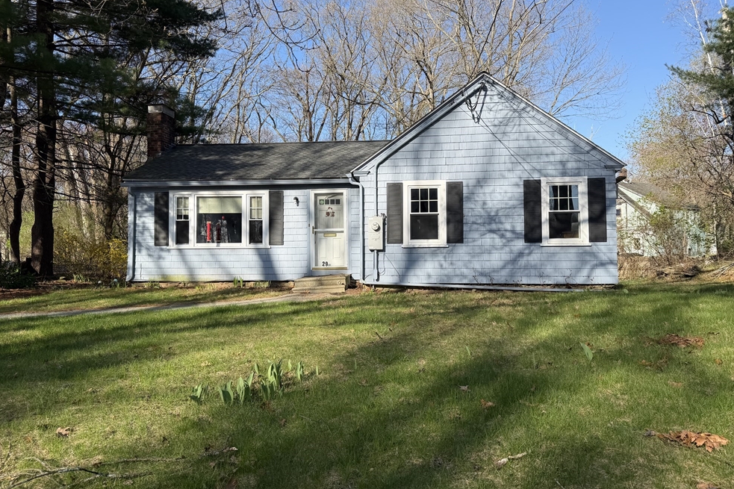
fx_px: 530
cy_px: 228
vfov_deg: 49.5
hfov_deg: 69.4
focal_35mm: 26
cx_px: 369
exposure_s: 1/2703
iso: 80
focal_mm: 6.76
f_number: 1.78
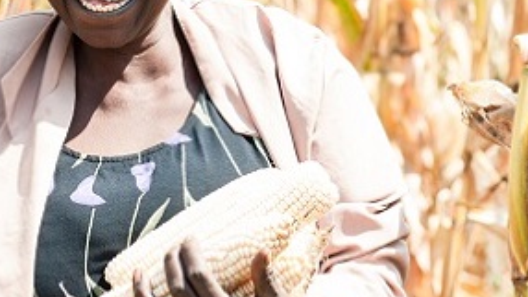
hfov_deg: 9.2
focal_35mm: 234
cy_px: 98
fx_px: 3277
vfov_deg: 5.2
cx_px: 105
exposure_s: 1/320
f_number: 5.6
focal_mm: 85
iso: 250
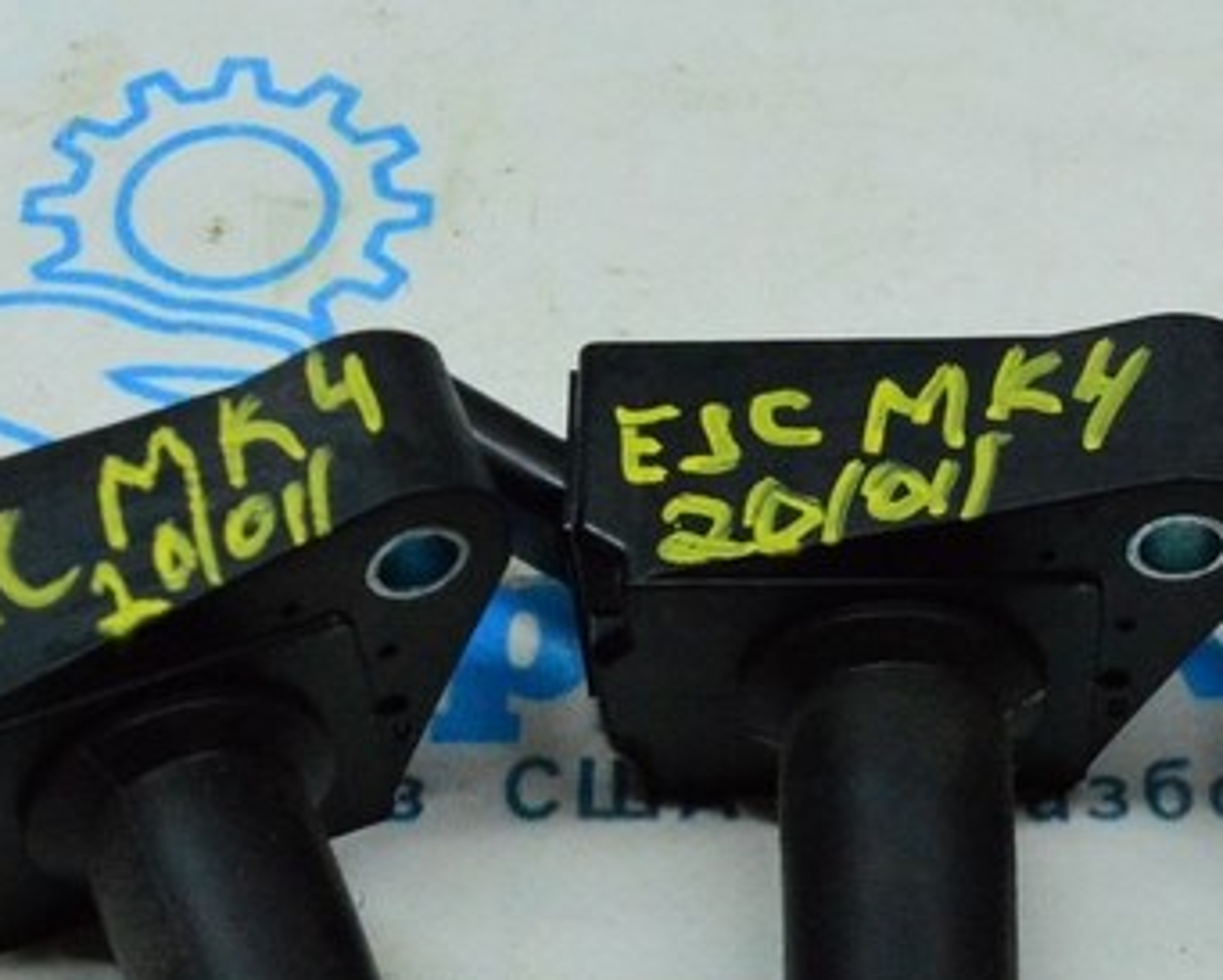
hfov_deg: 20.5
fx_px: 3367
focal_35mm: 93
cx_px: 879
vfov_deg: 16.1
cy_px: 1046
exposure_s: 1/640
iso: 6400
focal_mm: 22
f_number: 6.3
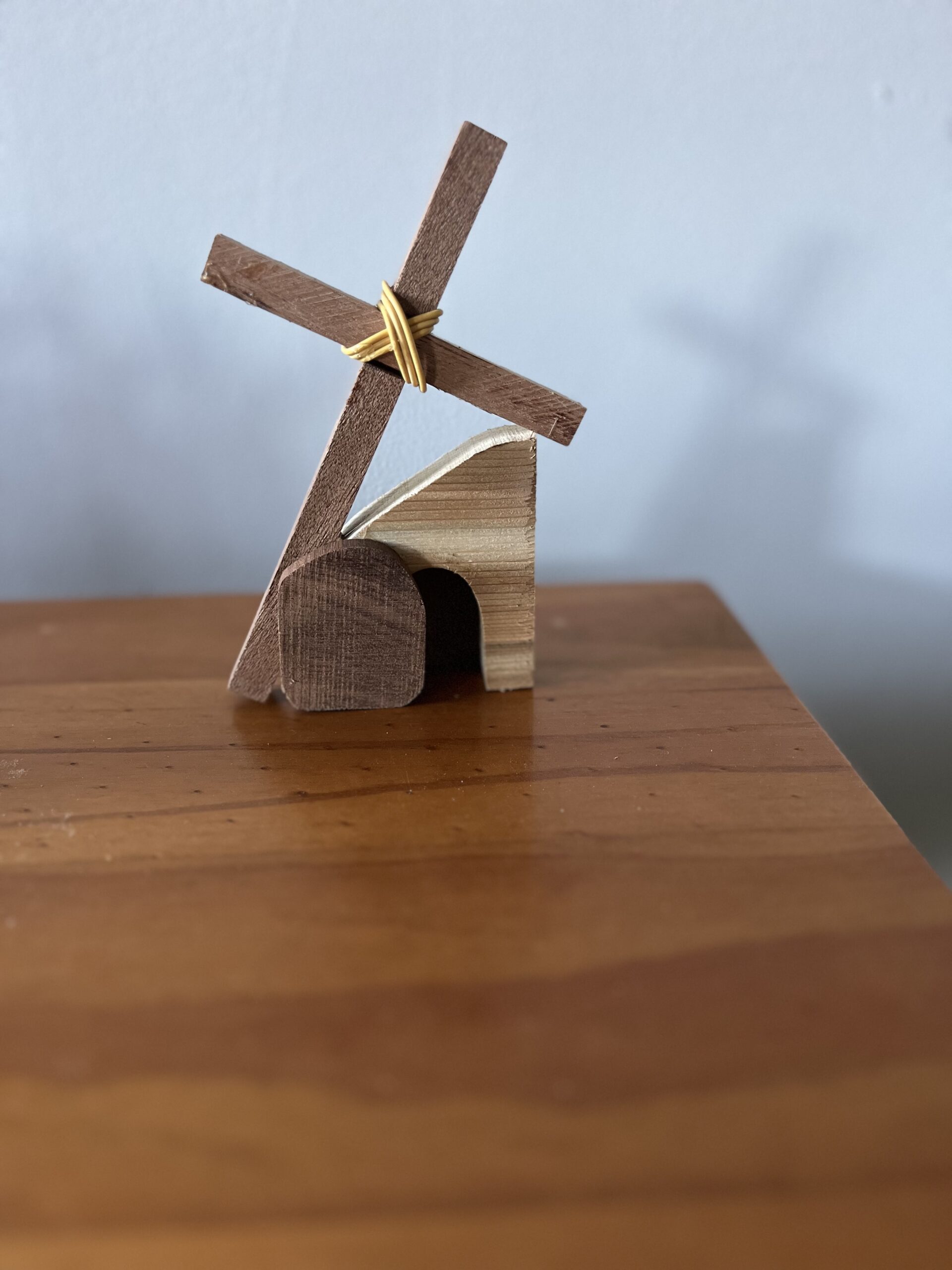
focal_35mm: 26
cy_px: 635
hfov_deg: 53.1
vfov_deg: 67.3
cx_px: 476
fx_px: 953
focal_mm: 5.1
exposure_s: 1/60
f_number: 1.6
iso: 400
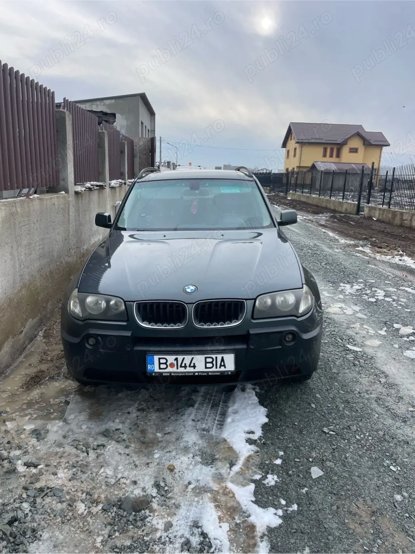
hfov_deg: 53.0
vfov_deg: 67.3
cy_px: 277
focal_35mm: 26
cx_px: 208
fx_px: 416
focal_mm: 4.2
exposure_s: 1/910
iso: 32
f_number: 1.6
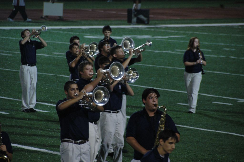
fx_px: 2031
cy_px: 81
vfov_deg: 4.6
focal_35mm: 300
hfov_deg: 6.9
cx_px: 122
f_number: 5.6
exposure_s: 1/60
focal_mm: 200
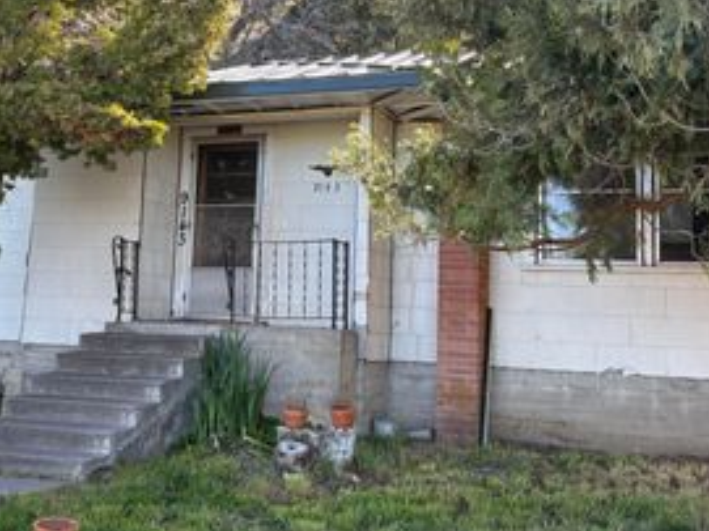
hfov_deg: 39.5
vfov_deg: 30.1
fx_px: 983
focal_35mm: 48
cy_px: 192
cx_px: 275
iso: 64
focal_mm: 5.96
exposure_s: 1/329
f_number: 1.6
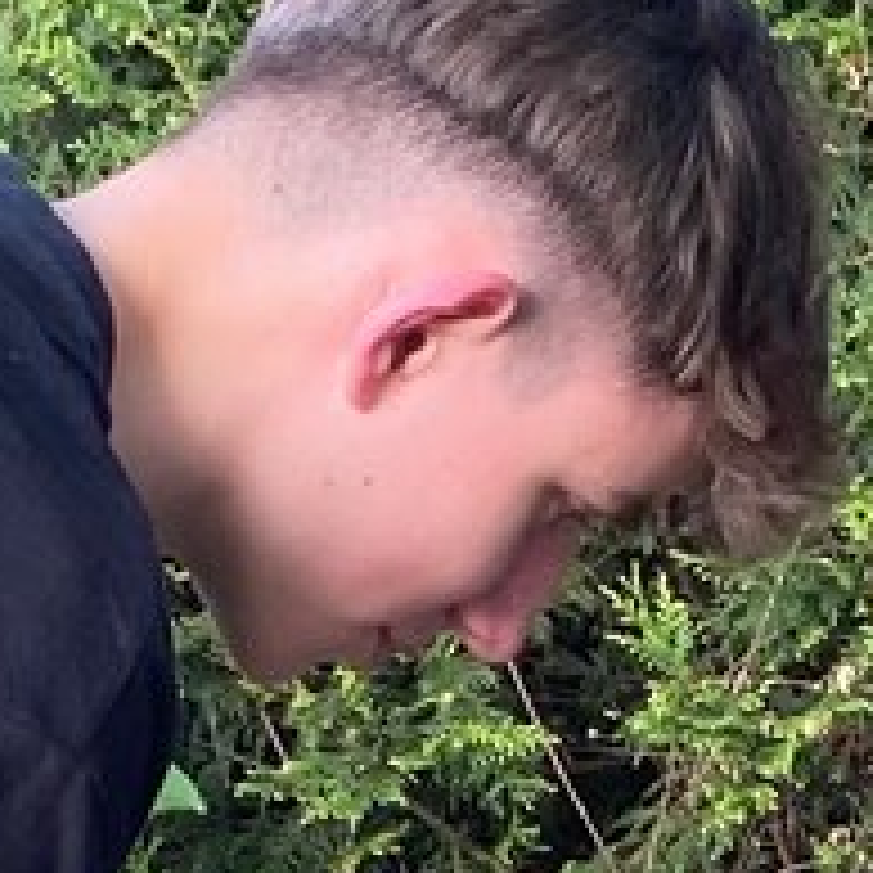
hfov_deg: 9.6
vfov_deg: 9.2
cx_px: 256
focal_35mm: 182
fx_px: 5193
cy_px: 1494
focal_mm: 4.25
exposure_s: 1/119
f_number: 1.8
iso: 125
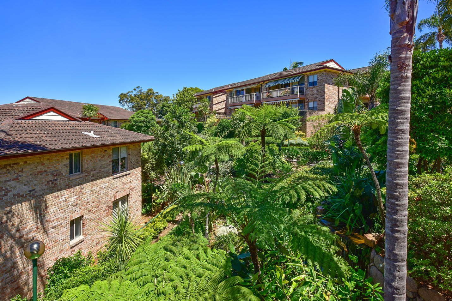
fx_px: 251
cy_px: 150
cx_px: 226
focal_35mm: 20
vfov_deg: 61.9
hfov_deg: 84.0
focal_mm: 20
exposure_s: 1/30
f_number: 20
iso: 100
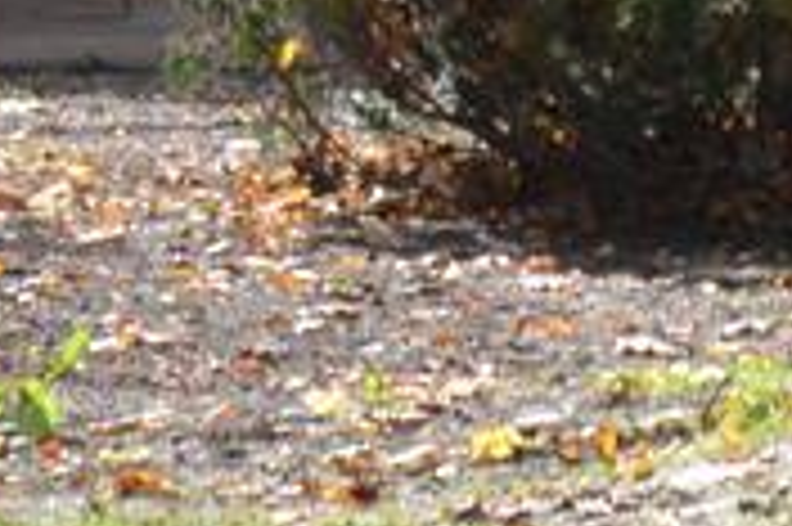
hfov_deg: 3.2
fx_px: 13935
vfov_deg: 2.1
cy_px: -1176
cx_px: -1760
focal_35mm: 634
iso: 250
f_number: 5.6
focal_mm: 62
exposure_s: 1/125
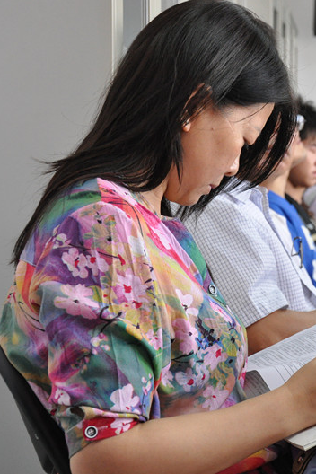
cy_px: 237
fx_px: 1435
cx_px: 298
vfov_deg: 18.8
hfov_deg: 12.4
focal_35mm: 109
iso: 1600
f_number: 7.1
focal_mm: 48
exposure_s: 1/60
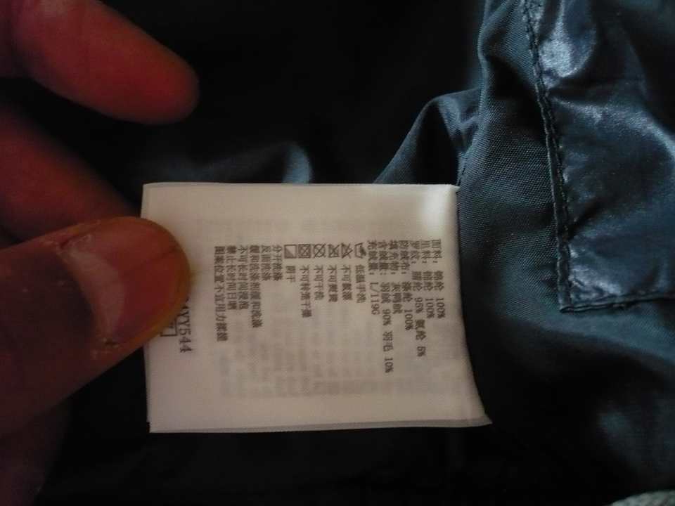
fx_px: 682
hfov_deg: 52.6
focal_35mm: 35
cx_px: 338
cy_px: 253
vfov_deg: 40.7
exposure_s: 1/4
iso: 400
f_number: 2.8
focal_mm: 5.8
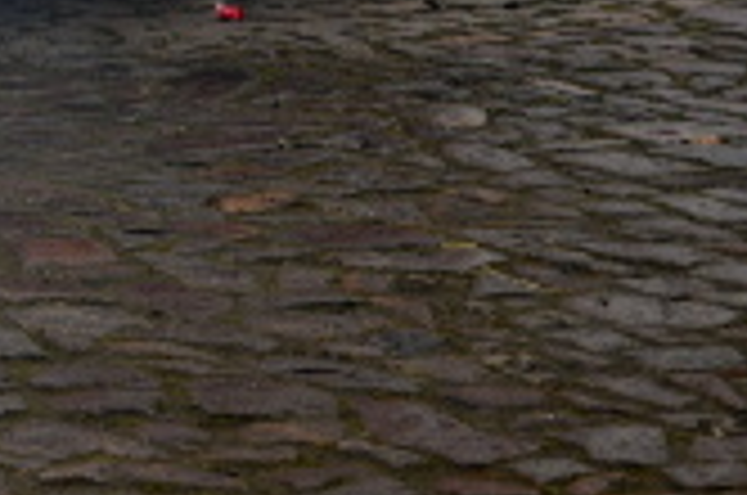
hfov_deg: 10.7
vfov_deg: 7.4
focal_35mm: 177
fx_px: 3666
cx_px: -729
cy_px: -567
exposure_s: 1/125
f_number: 5.6
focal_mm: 26
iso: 100
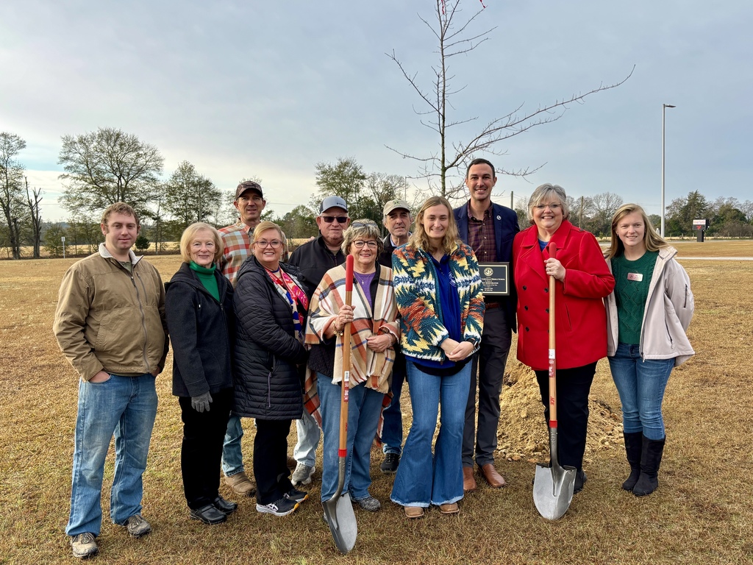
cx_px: 376
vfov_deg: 53.1
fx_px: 566
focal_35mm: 26
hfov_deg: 67.3
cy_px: 282
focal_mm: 5.96
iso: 50
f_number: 1.6
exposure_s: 1/1047
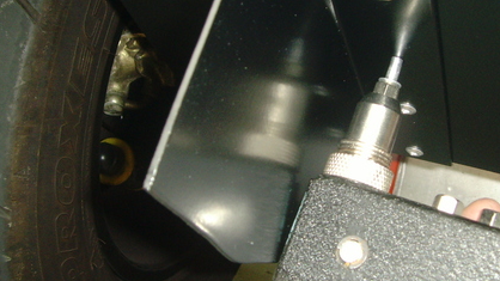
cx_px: 294
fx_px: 862
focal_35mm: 65
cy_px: 112
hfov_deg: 32.3
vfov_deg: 18.5
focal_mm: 6.6
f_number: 3.5
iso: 200
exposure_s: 1/45
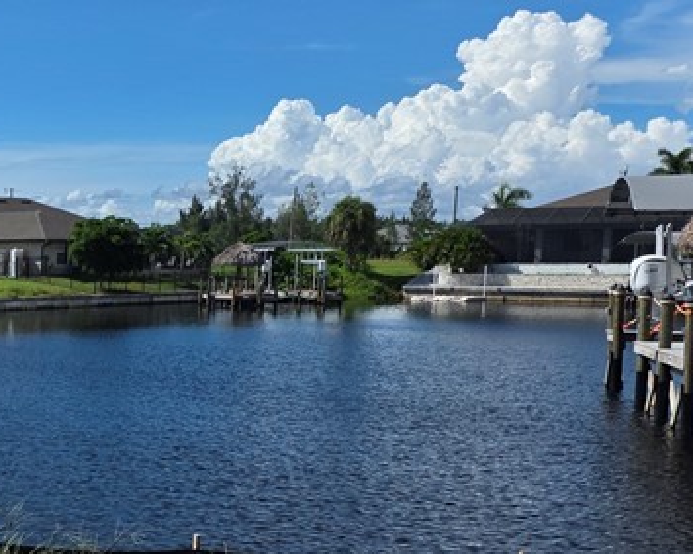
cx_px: -247
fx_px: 1333
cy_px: 376
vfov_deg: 23.4
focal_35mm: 65
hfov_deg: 24.7
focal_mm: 6.25
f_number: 1.7
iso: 64
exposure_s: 1/7944
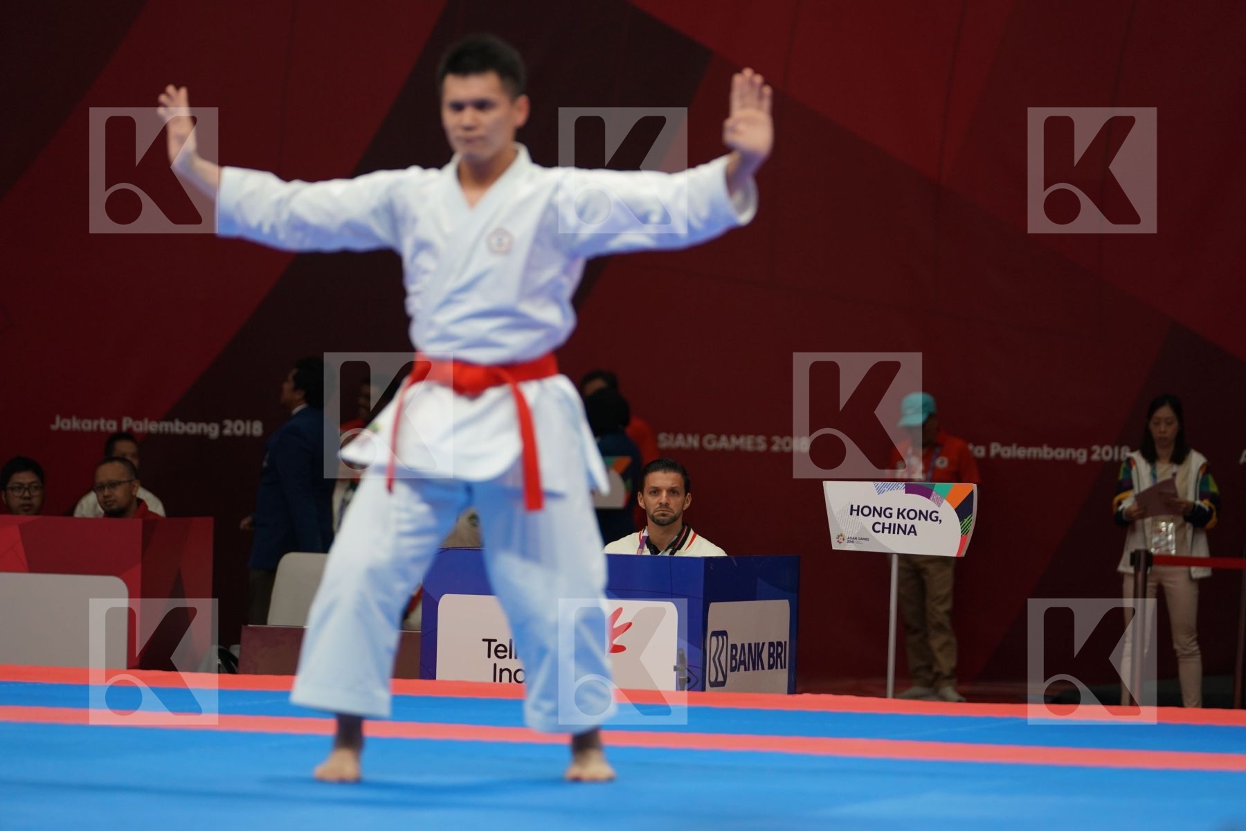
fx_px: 7787
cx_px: 623
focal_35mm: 225
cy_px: 416
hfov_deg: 9.1
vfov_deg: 6.1
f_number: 4
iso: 1250
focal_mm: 225
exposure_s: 1/500
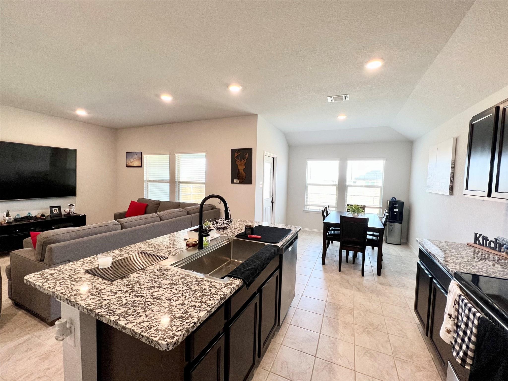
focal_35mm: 13
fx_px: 191
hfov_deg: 106.2
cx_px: 254
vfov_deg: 89.9
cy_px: 190
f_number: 1.8
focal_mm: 1.57
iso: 100
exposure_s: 1/120
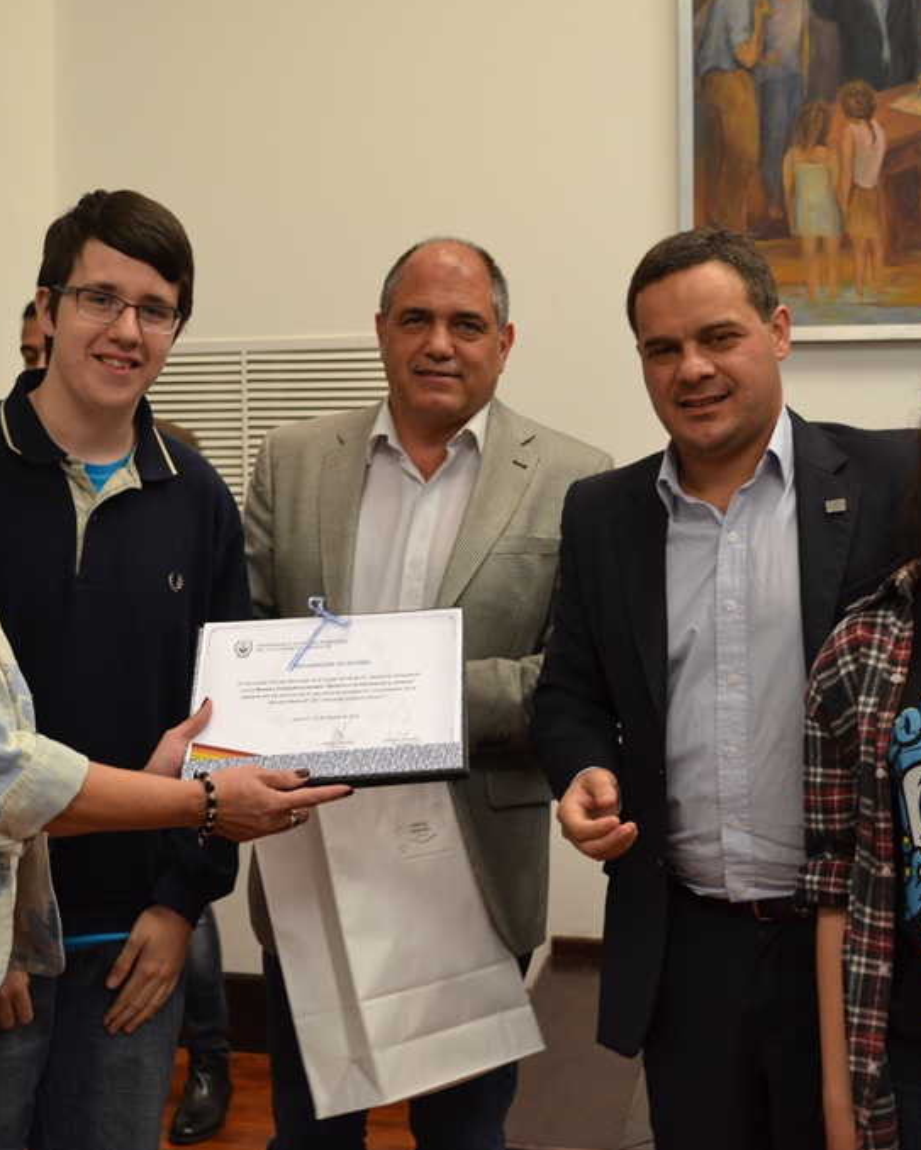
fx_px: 1737
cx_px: 456
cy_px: 574
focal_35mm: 51
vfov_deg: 36.6
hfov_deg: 29.7
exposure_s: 1/20
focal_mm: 24
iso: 400
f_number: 4
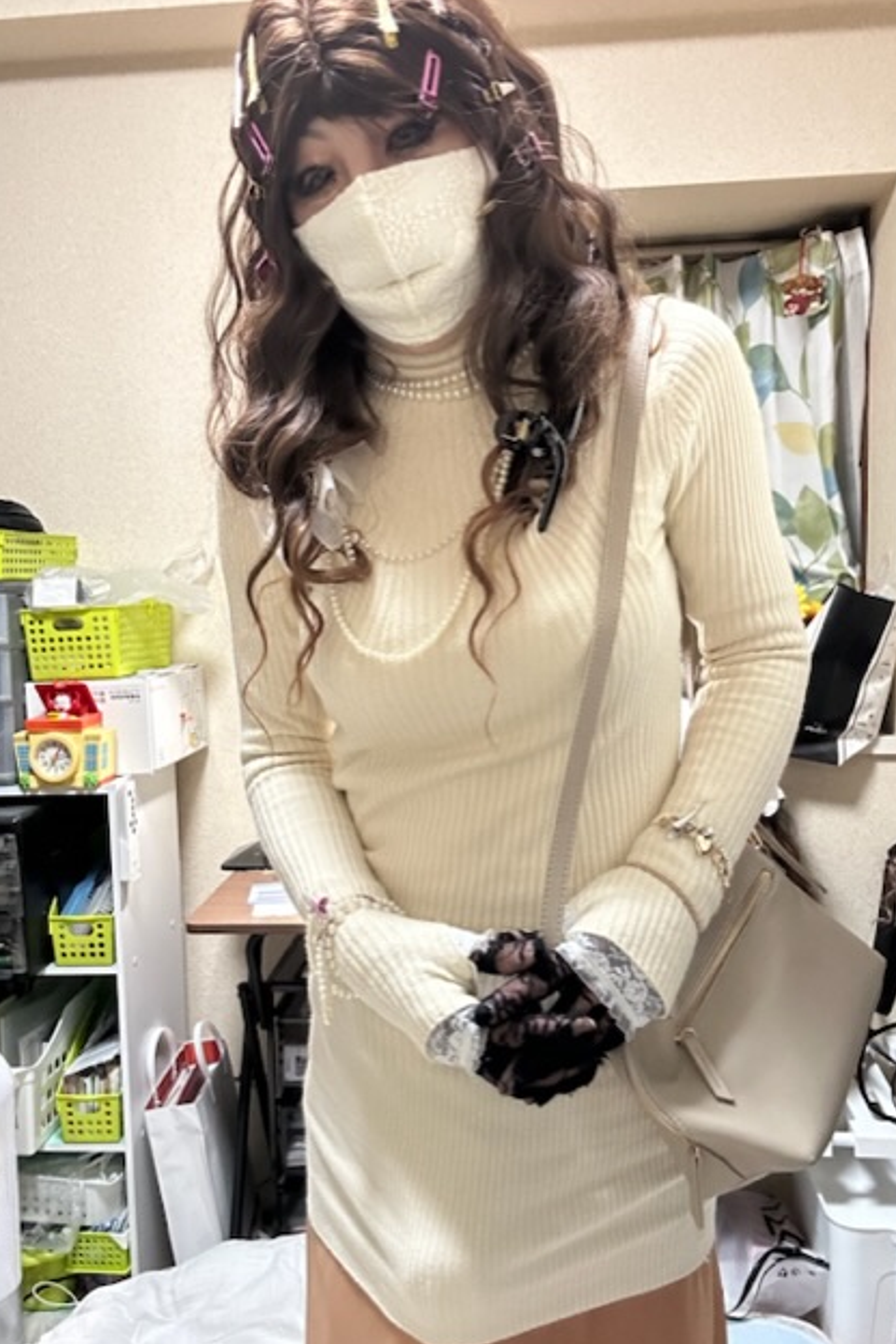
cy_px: 663
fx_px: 1195
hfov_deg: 41.1
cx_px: 436
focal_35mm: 32
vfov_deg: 58.7
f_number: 1.9
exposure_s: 1/60
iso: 250
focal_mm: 2.69
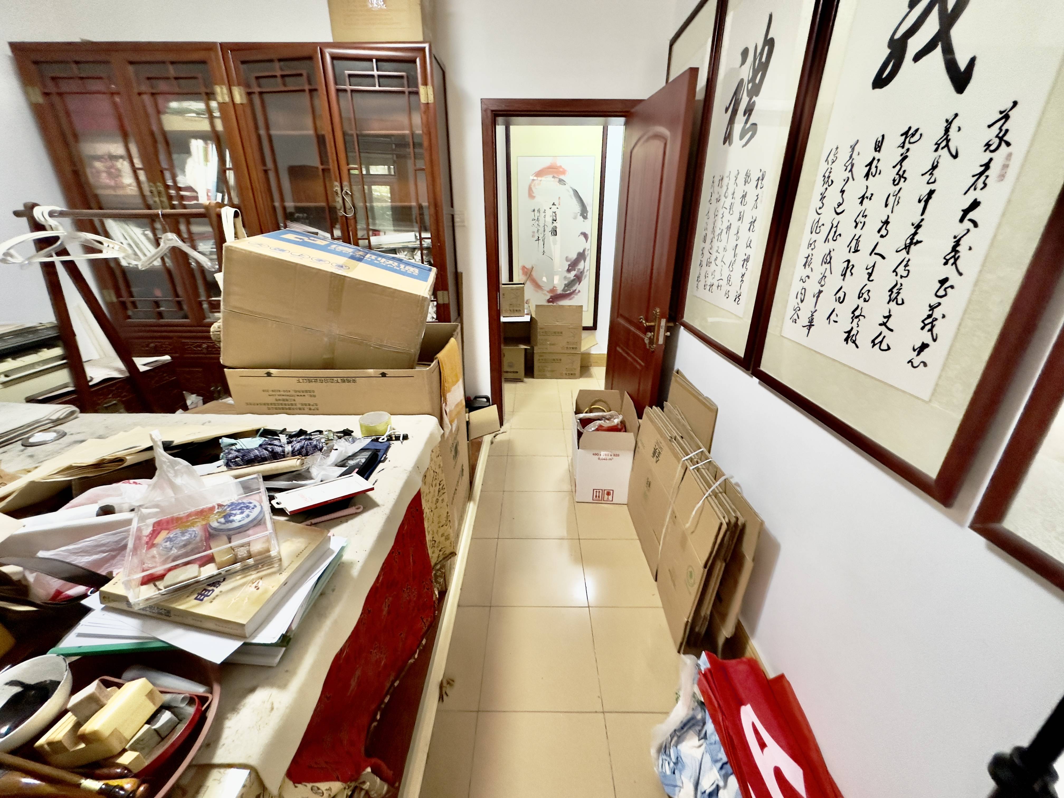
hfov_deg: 102.1
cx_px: 532
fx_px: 430
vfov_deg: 85.7
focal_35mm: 14
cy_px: 399
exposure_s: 1/50
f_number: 2.2
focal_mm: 2.22
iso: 800
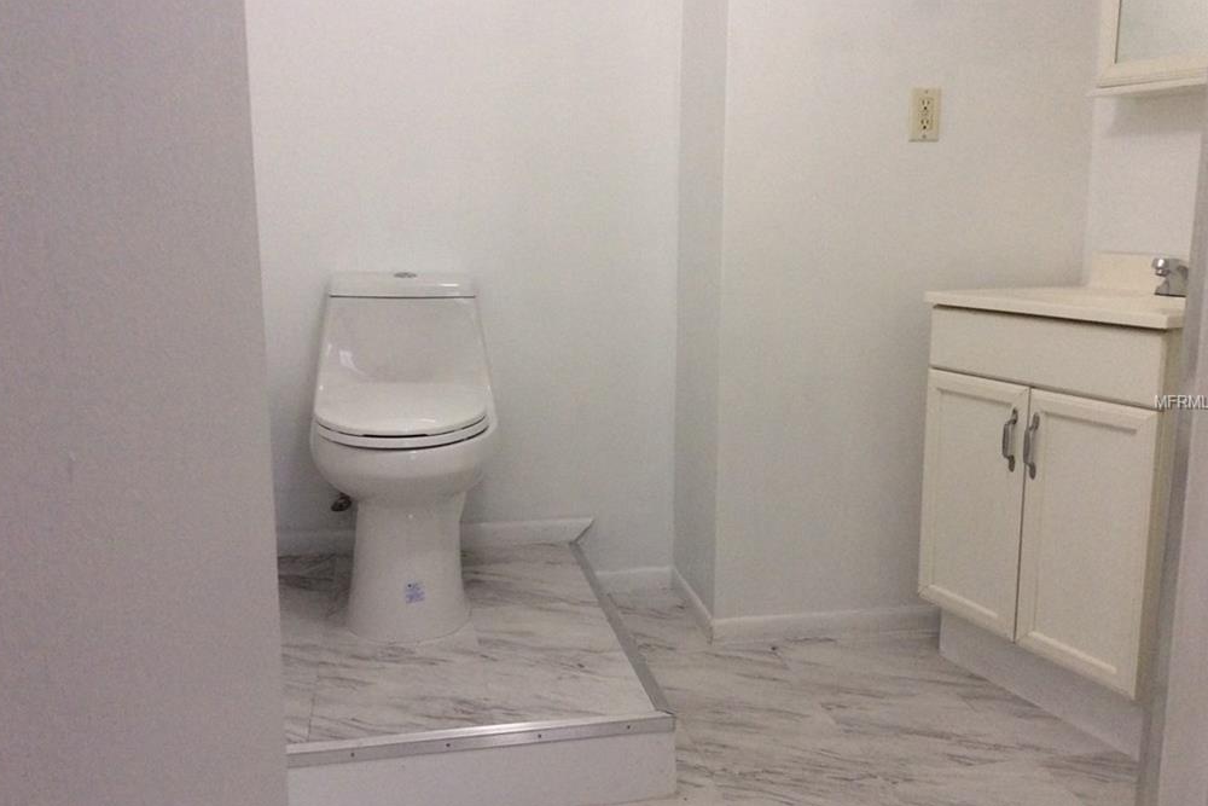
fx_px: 1141
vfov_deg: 38.9
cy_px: 402
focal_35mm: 34
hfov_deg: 55.8
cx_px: 609
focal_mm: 3.3
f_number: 2.4
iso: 100
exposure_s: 1/24
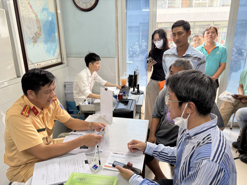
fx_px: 171
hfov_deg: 71.6
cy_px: 92
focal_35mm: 24
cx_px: 124
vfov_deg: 56.8
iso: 200
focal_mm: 6.76
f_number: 1.78
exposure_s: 1/121
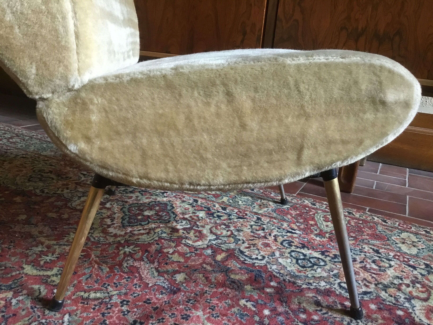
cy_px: 162
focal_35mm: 31
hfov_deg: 58.4
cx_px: 216
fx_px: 388
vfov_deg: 45.4
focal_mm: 3.3
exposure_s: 1/33
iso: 200
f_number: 2.4
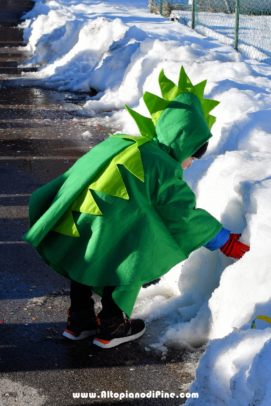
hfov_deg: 26.5
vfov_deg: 38.9
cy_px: 203
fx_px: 576
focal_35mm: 51
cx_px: 136
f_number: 10
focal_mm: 34
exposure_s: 1/400
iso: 100
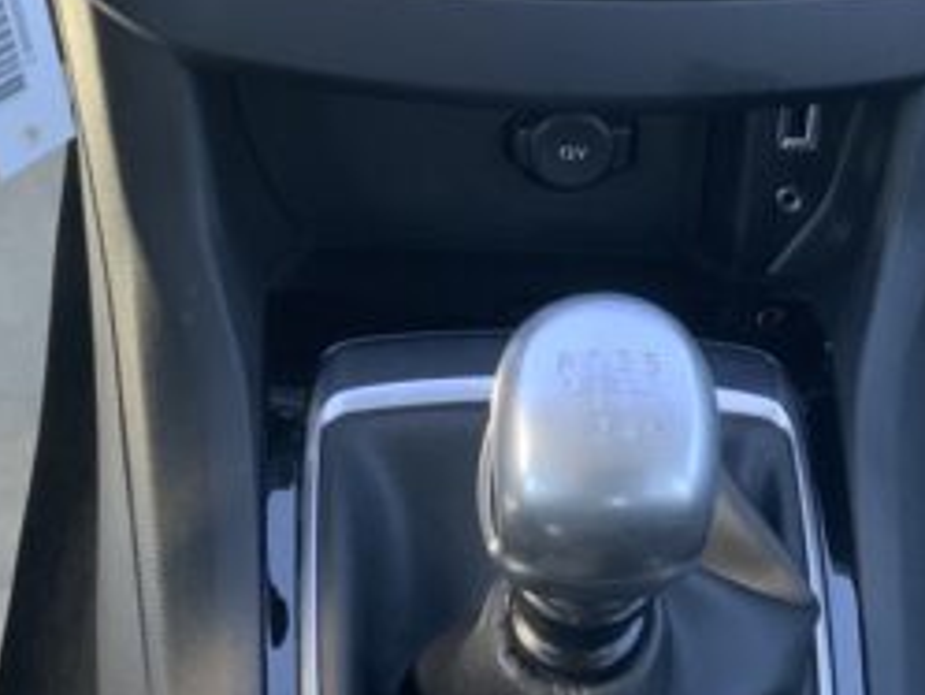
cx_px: 643
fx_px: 2486
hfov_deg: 21.0
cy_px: 178
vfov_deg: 15.8
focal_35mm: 93
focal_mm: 3
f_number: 1.8
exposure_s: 1/100
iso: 64
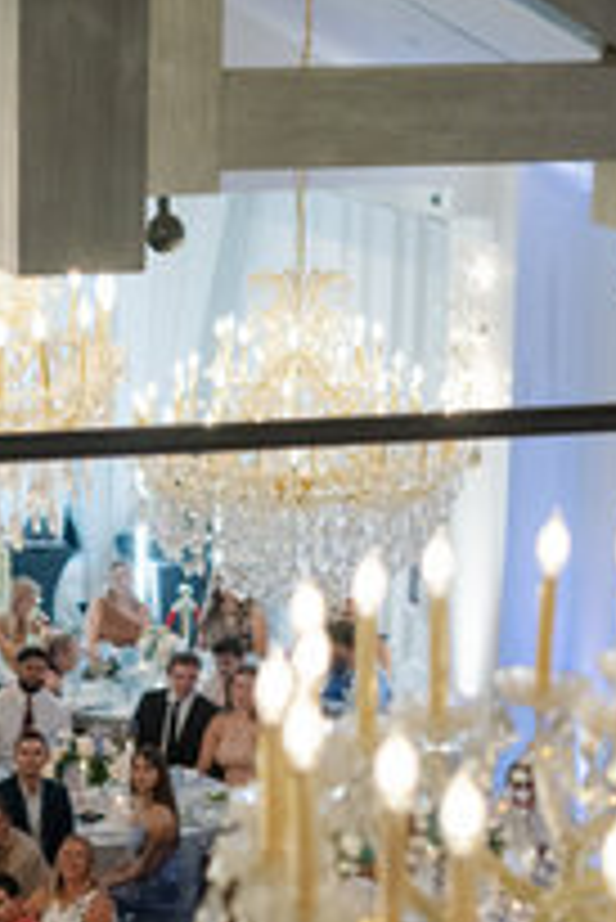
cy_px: 1156
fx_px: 3741
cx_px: -76
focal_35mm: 146
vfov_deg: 13.6
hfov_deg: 9.3
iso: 1600
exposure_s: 1/250
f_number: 2.5
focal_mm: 50
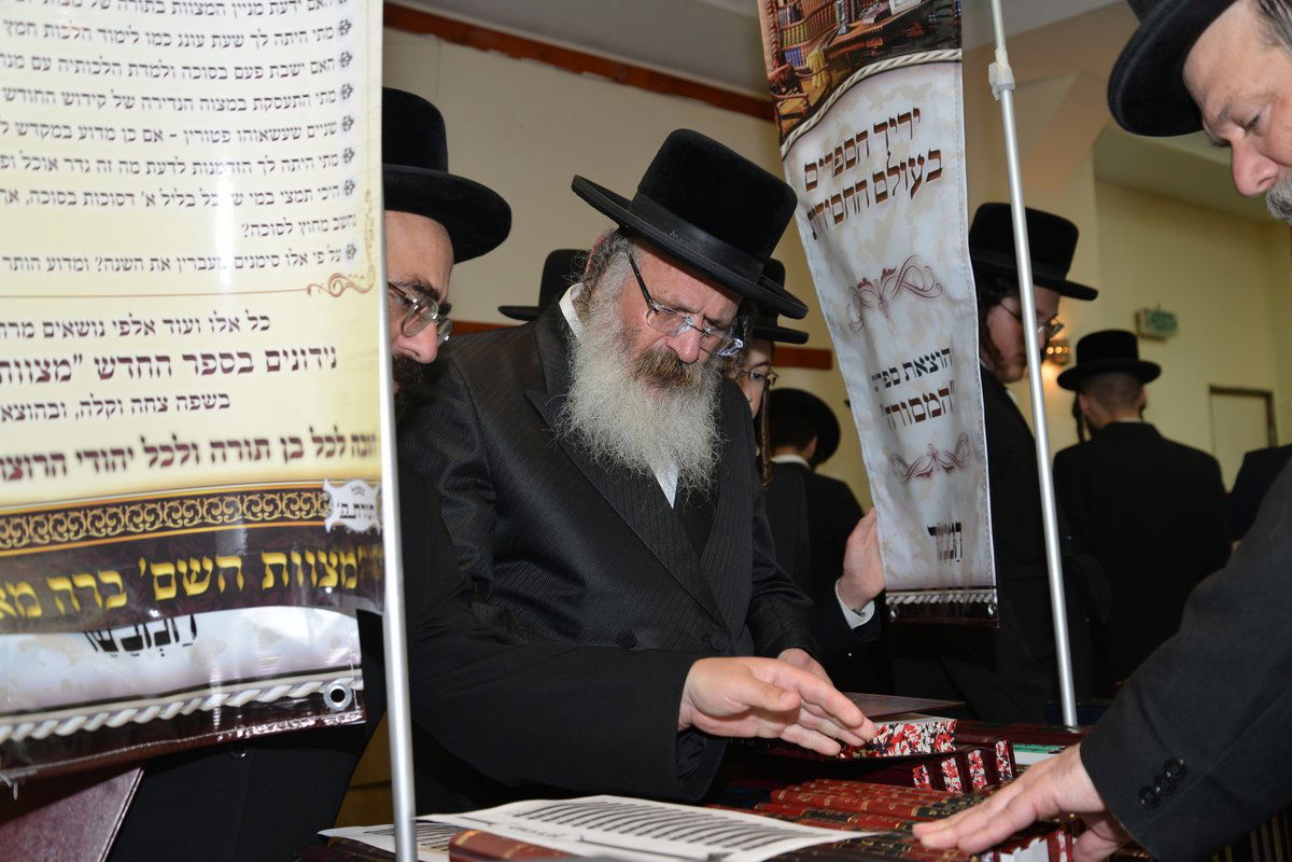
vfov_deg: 33.4
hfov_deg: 48.5
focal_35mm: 40
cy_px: 431
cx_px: 646
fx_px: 1435
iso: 800
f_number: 5
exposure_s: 1/125
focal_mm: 40
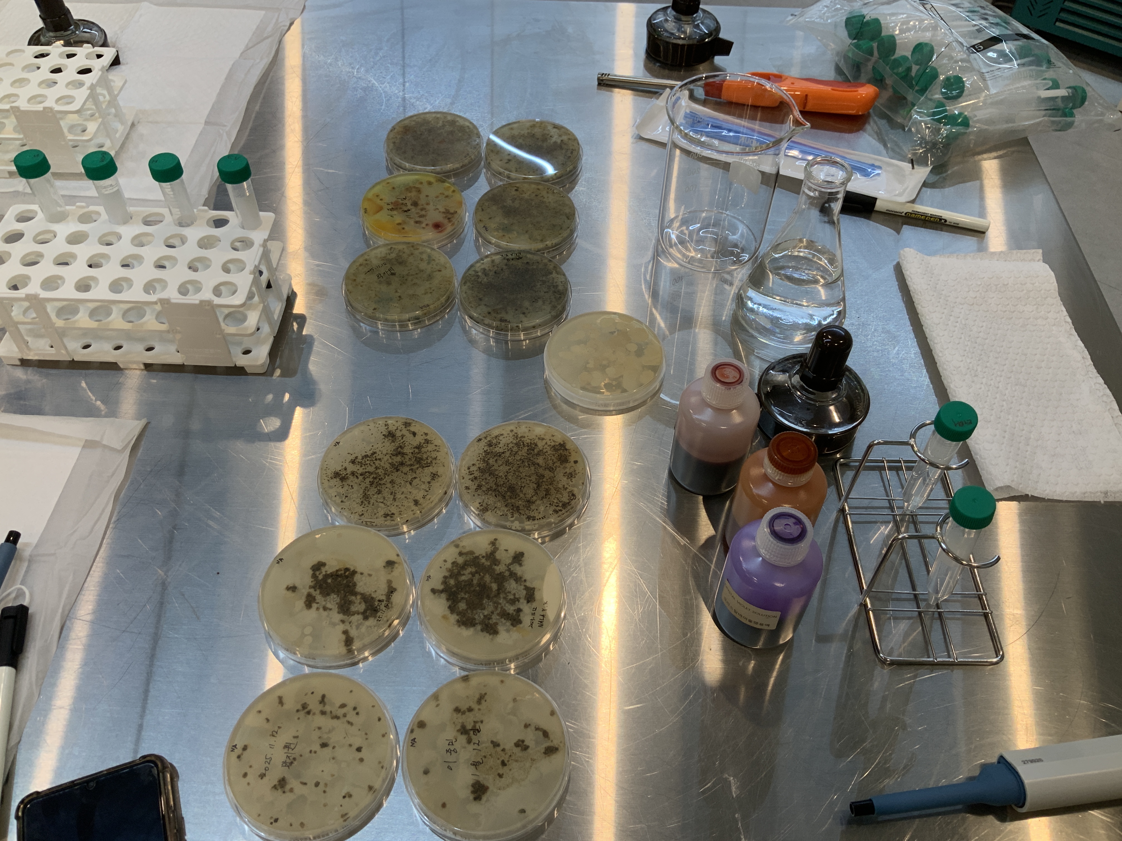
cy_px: 420
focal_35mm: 29
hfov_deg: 61.7
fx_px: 940
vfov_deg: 48.2
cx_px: 561
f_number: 1.8
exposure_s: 1/60
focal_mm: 3
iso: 40
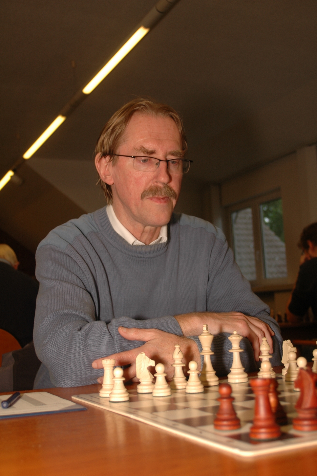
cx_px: 158
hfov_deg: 28.0
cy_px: 238
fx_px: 635
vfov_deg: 41.1
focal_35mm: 48
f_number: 4.8
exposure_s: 1/60
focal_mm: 32
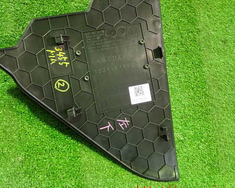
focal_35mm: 39
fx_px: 271
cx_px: 98
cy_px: 80
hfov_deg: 46.7
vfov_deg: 38.1
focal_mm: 5.4
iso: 800
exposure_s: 1/25
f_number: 2.3
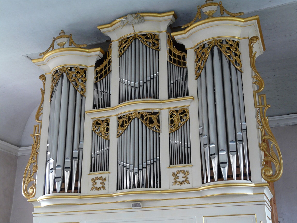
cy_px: 112
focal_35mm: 48
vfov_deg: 30.3
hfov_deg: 39.6
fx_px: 412
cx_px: 148
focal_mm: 7.9
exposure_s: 1/6
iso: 100
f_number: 3.2
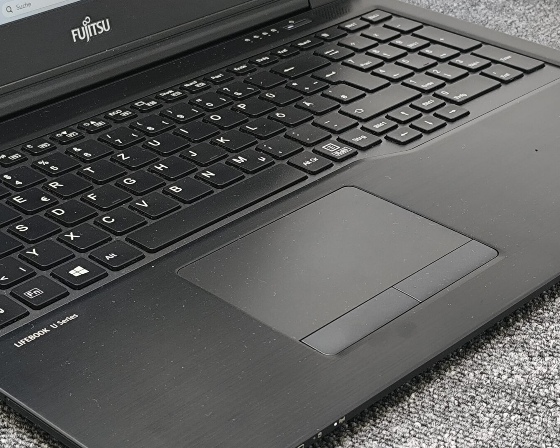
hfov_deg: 22.4
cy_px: 174
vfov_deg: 18.1
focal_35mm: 85
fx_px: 1409
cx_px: 216
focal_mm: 6.14
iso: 320
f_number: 1.65
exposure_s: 1/100
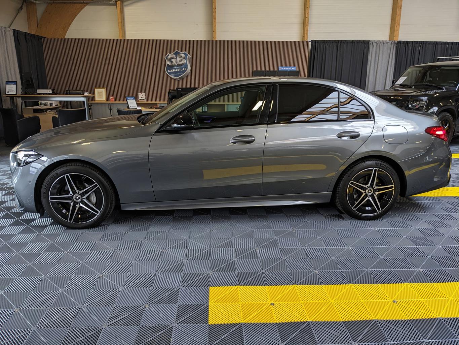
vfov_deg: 51.4
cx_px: 230
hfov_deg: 65.3
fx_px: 358
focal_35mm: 27
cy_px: 172
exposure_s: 1/46.5
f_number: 1.73
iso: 46
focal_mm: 4.38
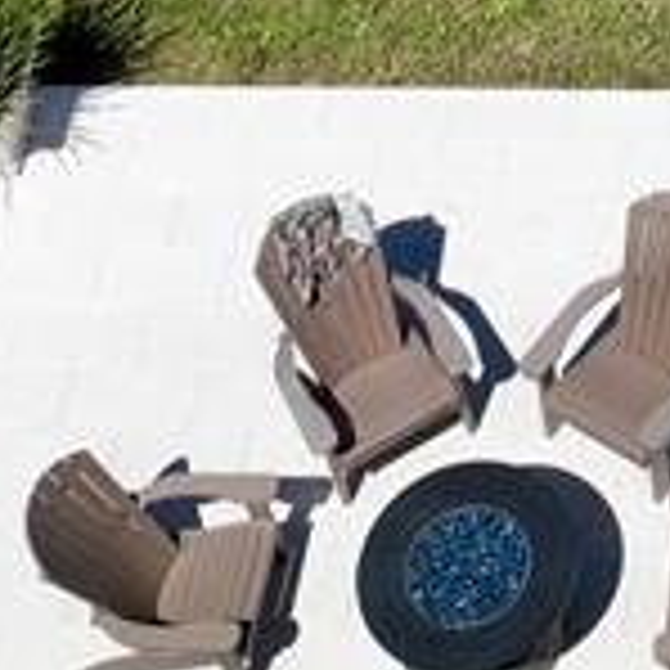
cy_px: -798
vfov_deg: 10.6
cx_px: 1057
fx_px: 3197
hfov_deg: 11.4
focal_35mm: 146
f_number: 2.8
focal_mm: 12.29
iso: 130
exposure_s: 1/3200
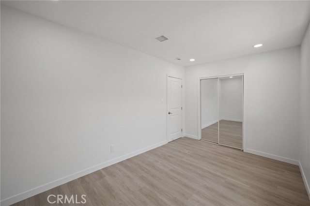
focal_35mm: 14
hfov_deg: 104.3
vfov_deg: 81.1
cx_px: 155
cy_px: 103
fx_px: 120
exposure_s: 1/10
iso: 100
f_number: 8
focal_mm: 14
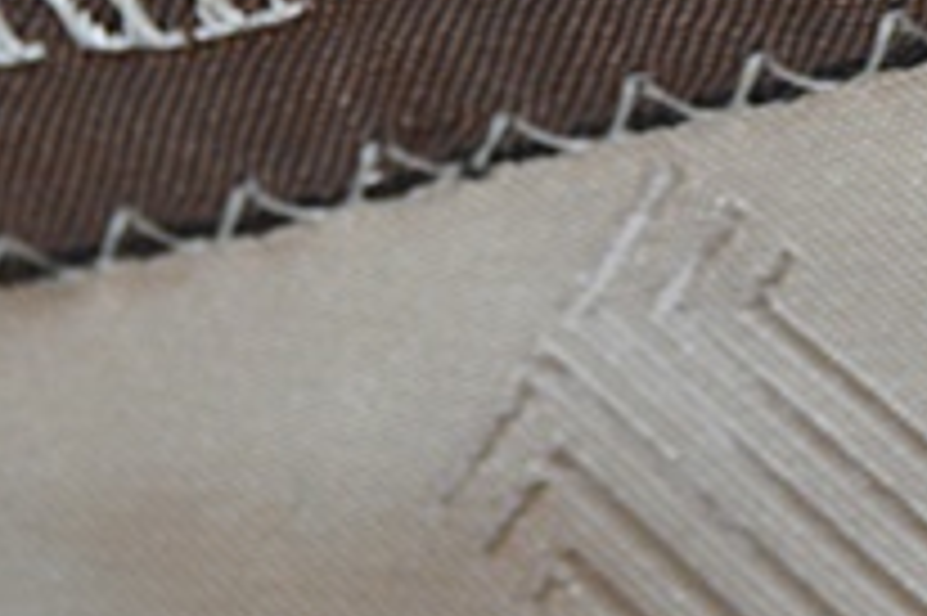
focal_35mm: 291
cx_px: 796
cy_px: -232
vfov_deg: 4.7
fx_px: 7487
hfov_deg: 7.1
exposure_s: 1/60
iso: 500
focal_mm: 40
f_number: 5
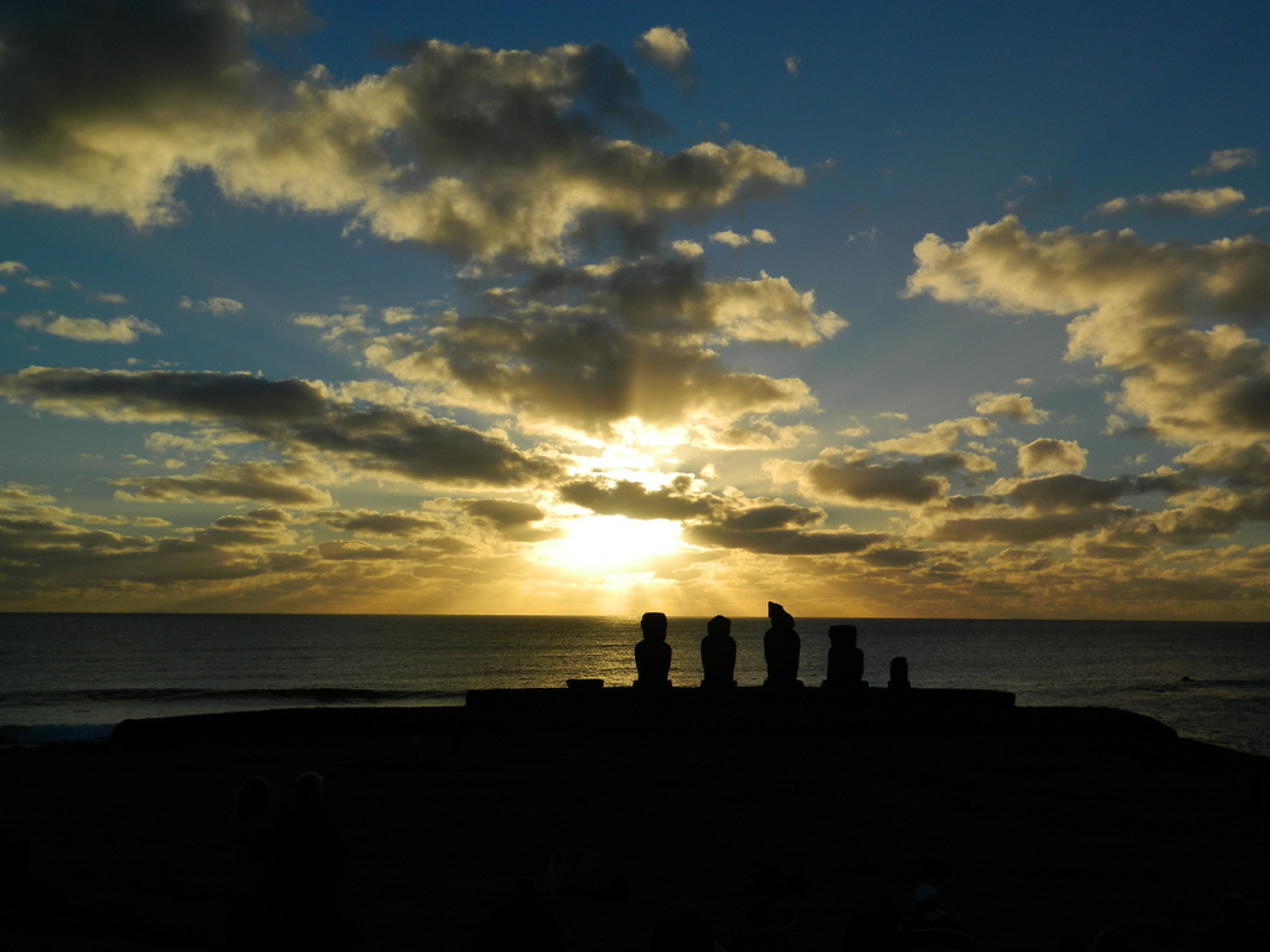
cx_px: 635
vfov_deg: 35.1
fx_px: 1504
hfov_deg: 45.8
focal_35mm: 41
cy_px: 476
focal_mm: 7.3
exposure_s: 1/320
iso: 80
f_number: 9.8
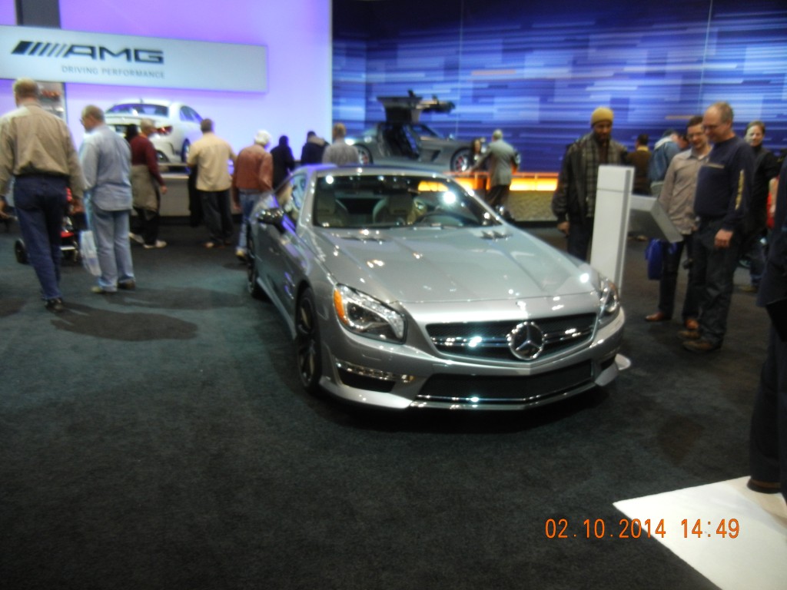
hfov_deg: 60.0
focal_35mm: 30
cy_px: 295
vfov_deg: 46.8
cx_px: 394
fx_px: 682
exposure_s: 1/63.2
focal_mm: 5.4
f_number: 3.5
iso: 400
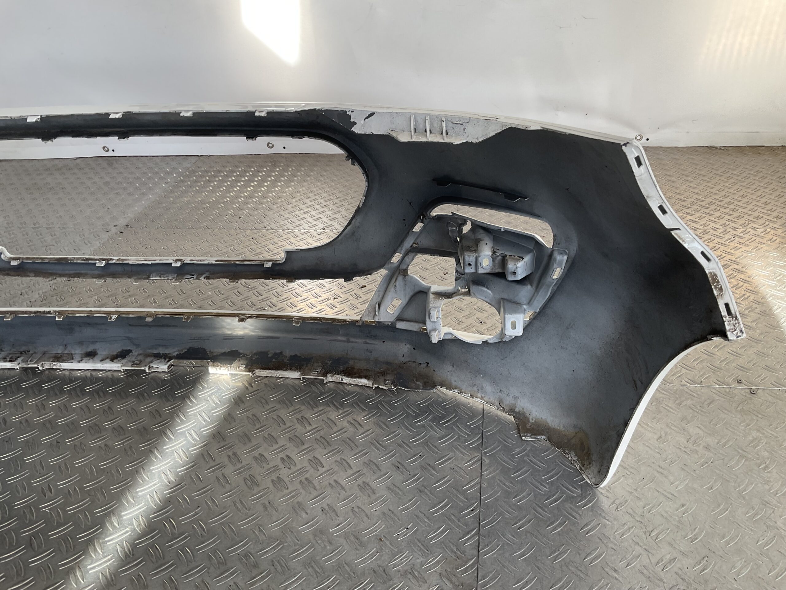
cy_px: 295
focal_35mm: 29
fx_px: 658
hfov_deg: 61.7
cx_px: 393
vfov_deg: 48.2
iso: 16
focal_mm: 3
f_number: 1.8
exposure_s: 1/117
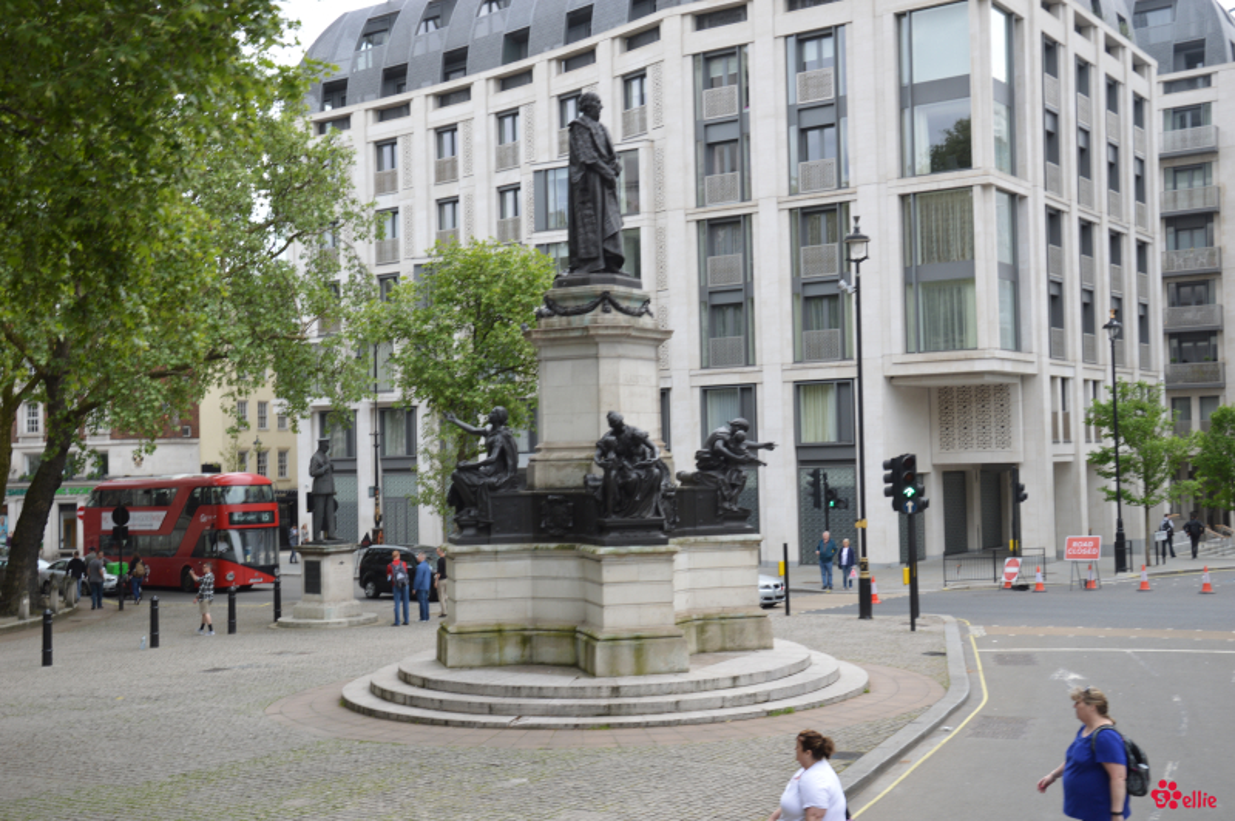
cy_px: 410
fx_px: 1542
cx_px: 618
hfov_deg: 43.6
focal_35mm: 45
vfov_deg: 29.8
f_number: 6.3
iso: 100
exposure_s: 1/160
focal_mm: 30
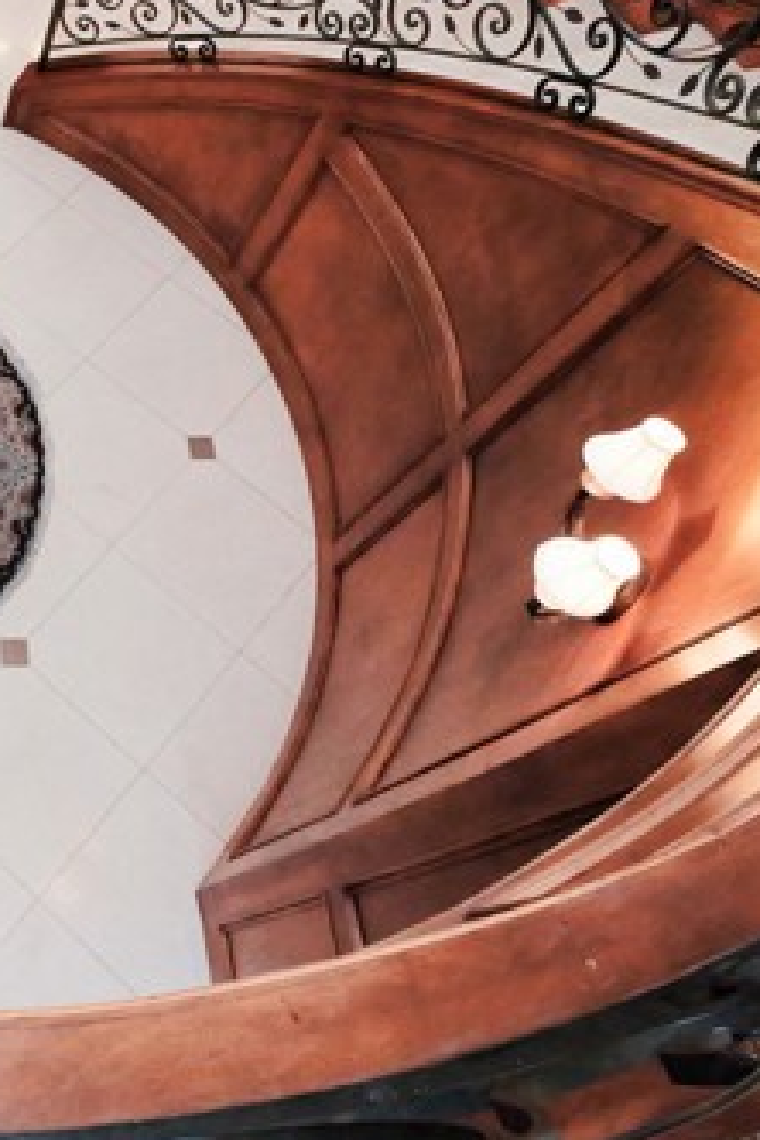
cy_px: 401
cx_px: -195
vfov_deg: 52.3
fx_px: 1140
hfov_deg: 30.2
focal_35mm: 36
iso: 2500
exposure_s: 1/125
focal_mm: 9
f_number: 8
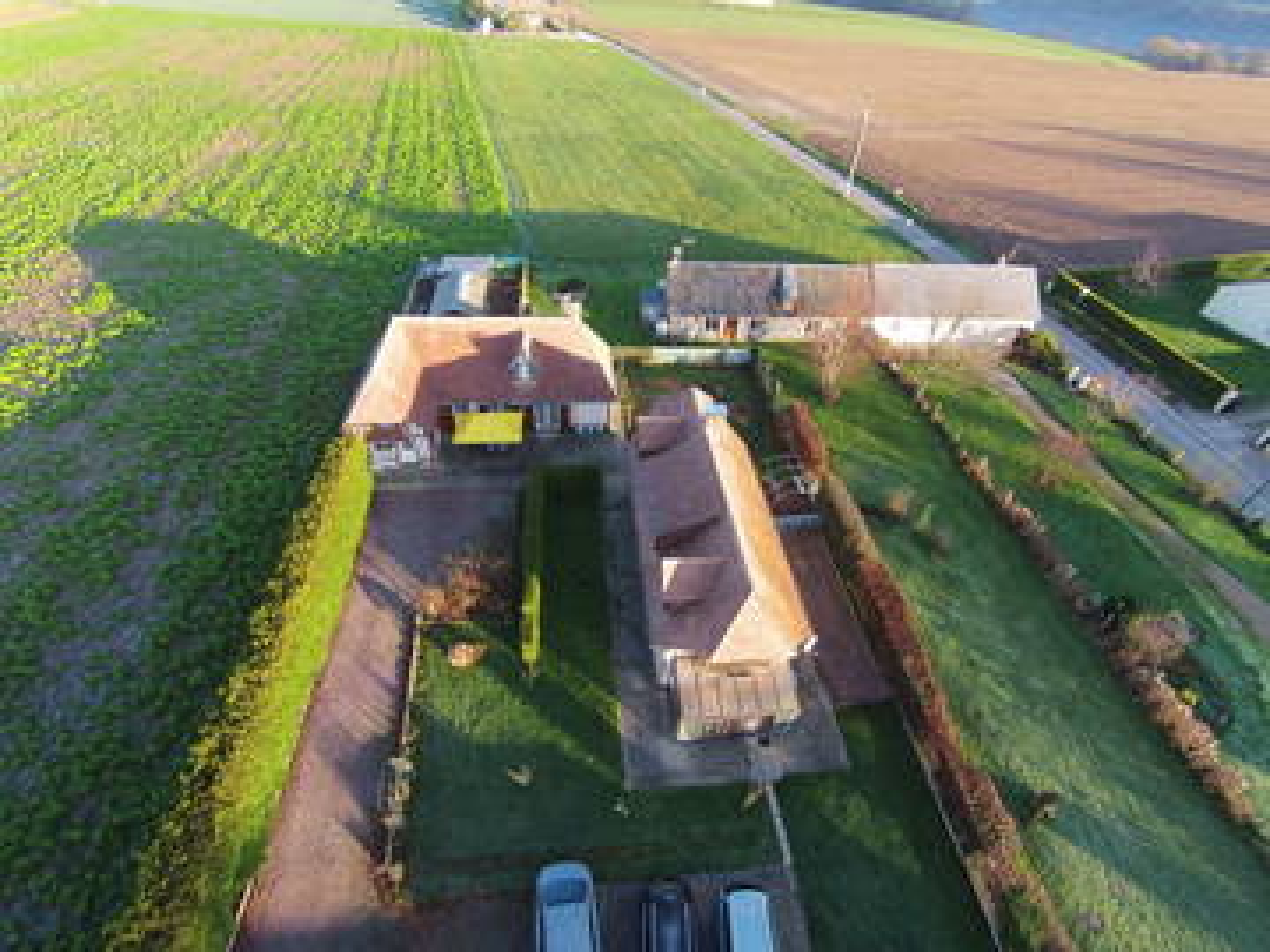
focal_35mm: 28
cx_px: 635
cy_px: 476
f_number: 2.8
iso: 100
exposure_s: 1/232
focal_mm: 5
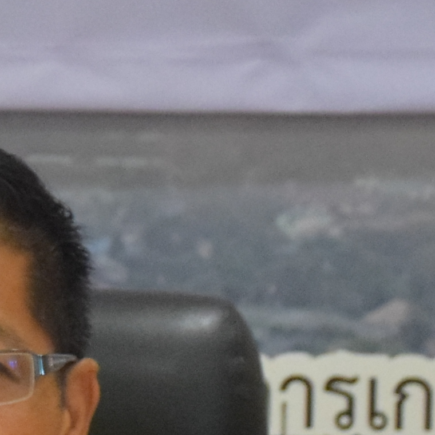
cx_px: -77
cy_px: 543
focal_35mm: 392
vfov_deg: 4.5
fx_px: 5573
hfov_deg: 4.5
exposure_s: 1/160
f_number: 5
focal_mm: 52
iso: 3200
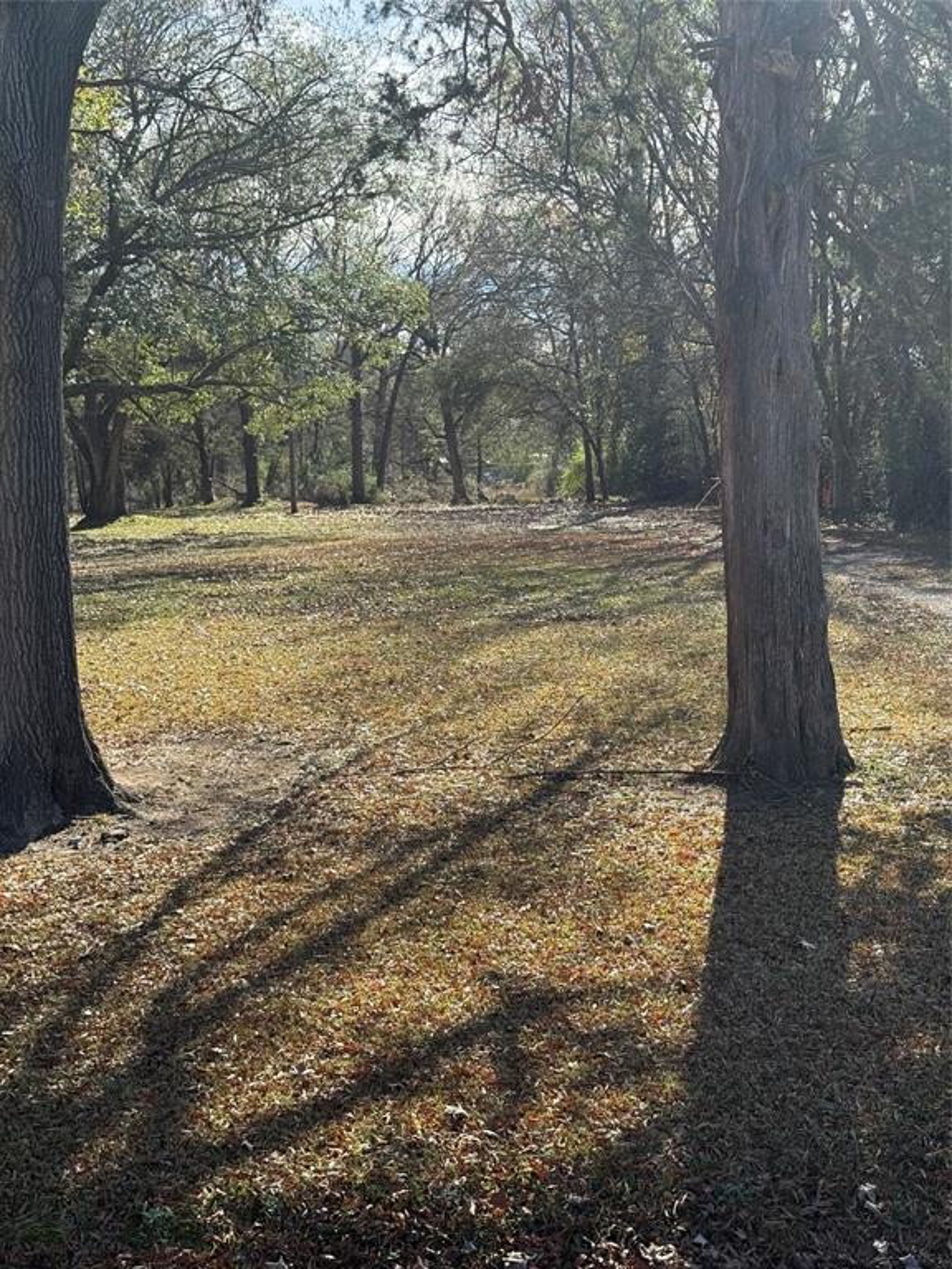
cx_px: 476
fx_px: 1760
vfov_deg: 39.7
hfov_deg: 30.3
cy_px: 634
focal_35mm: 48
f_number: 1.78
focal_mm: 6.76
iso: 64
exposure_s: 1/1838
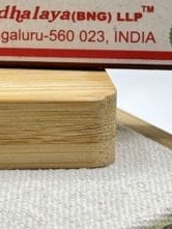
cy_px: -8
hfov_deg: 9.4
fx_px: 1039
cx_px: -18
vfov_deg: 12.4
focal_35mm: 157
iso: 32
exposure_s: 1/100
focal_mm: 5.96
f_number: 1.6
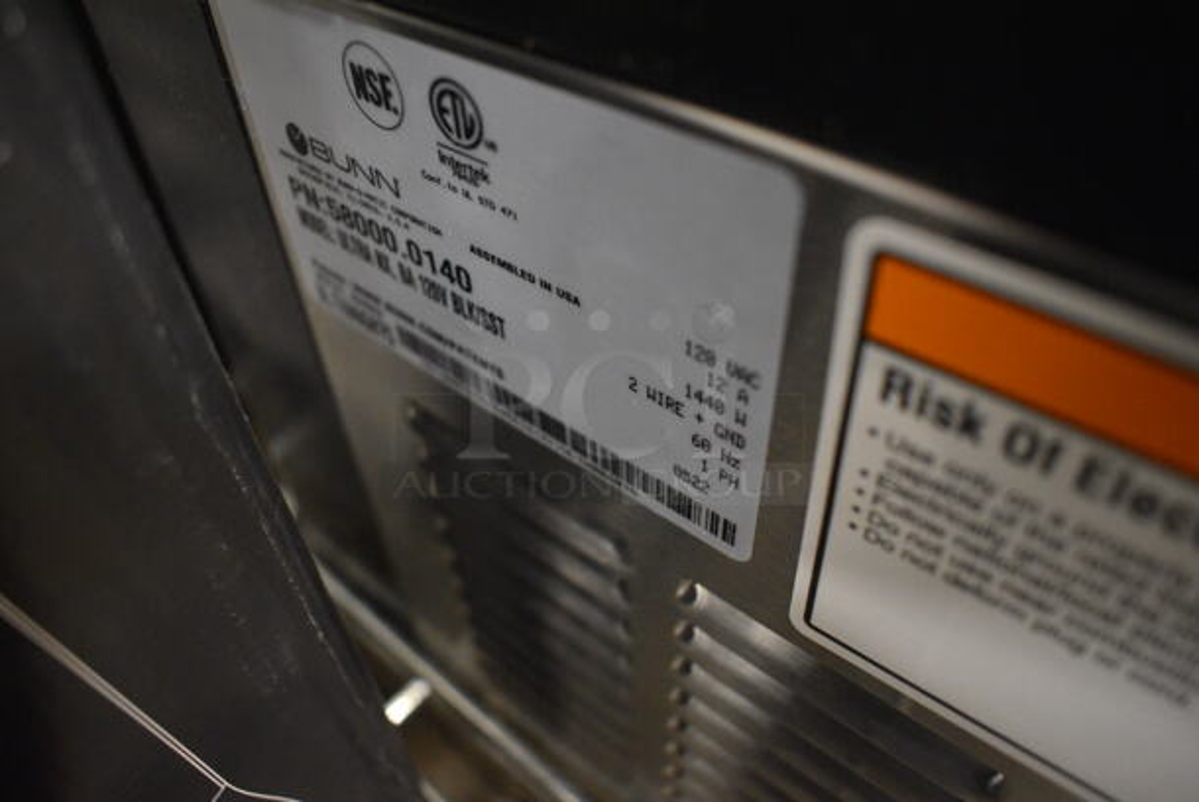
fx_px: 900
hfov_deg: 67.3
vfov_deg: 48.0
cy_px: 401
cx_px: 600
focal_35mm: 27
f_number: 3.5
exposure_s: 1/30
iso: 3200
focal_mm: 18
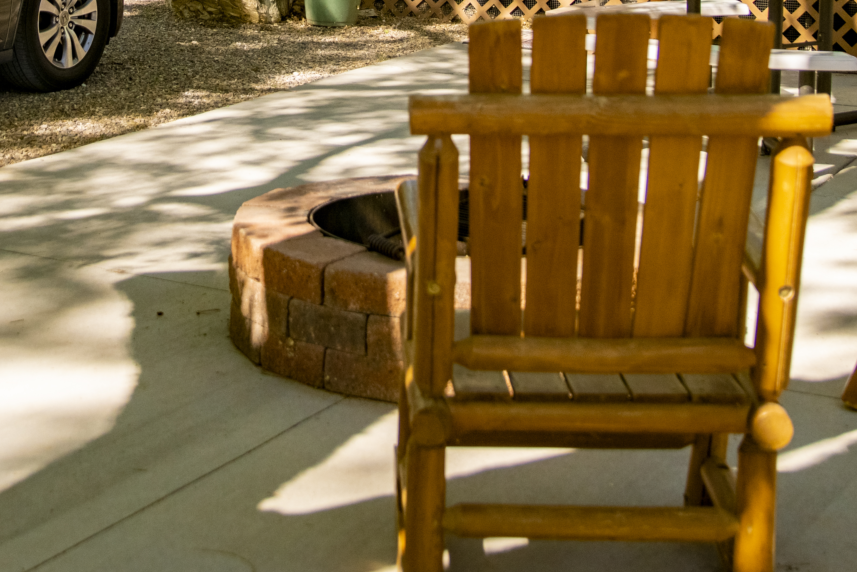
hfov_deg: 25.7
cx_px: 235
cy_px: -164
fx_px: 1857
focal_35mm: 78
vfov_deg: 16.6
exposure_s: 1/2500
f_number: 2.8
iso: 800
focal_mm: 24
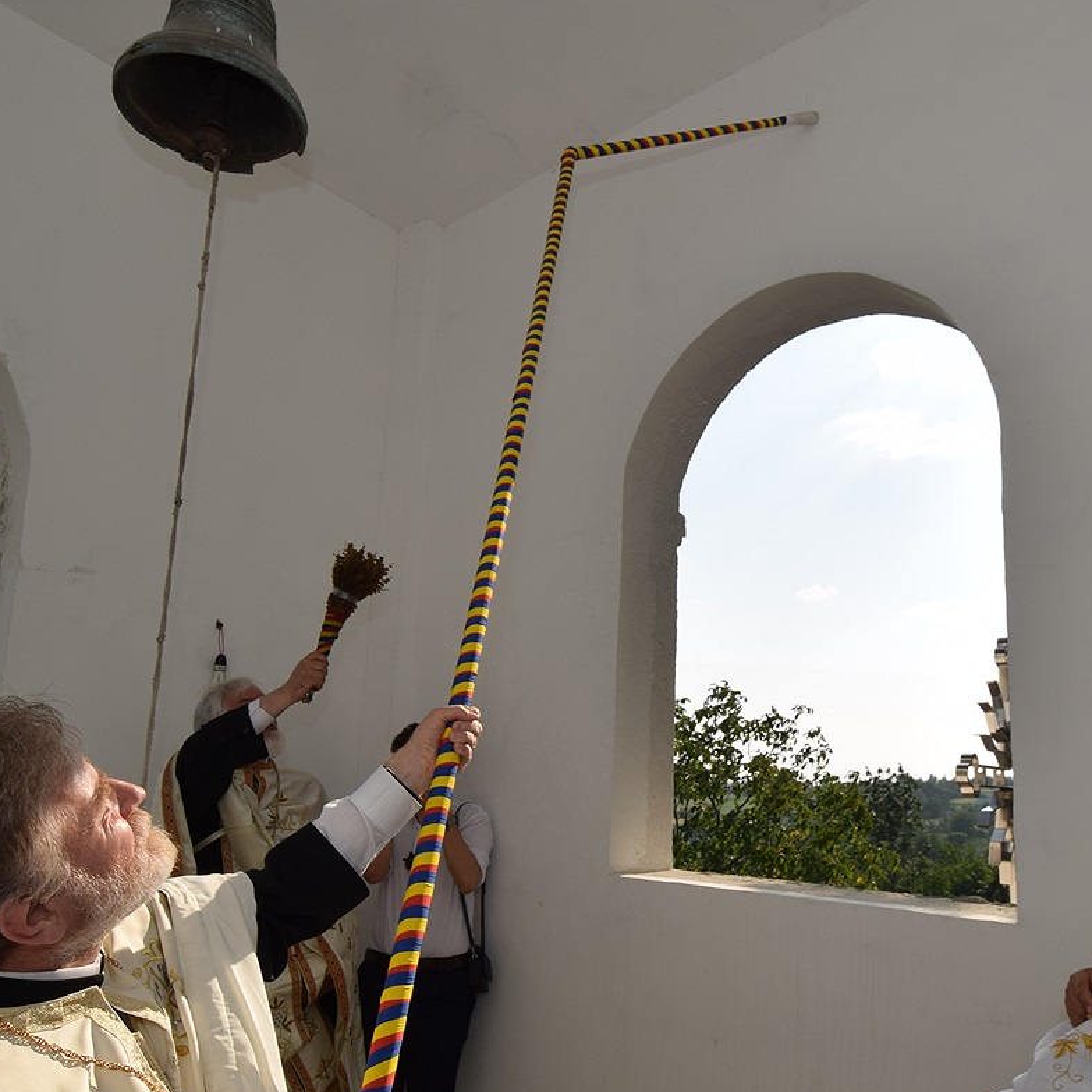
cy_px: 602
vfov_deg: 60.8
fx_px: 928
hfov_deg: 60.9
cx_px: 522
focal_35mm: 26
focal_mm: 10
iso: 100
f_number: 11
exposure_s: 1/200
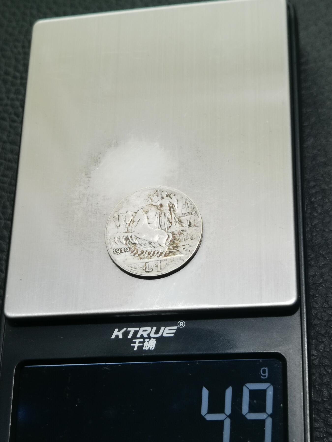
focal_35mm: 62
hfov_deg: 23.7
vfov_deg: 31.2
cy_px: 221
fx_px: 793
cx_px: 166
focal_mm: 6.67
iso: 100
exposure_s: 1/100
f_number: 1.9
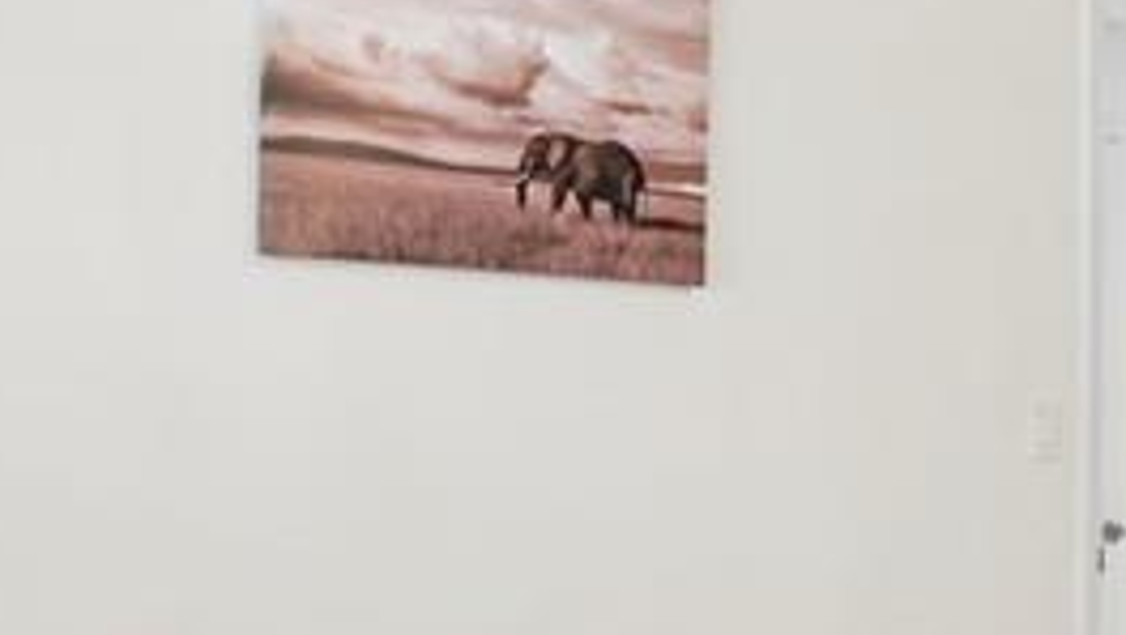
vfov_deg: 18.0
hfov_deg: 28.8
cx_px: 1199
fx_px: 2003
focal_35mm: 67
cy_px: 407
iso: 100
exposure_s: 1/1.67
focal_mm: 16.5
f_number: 9
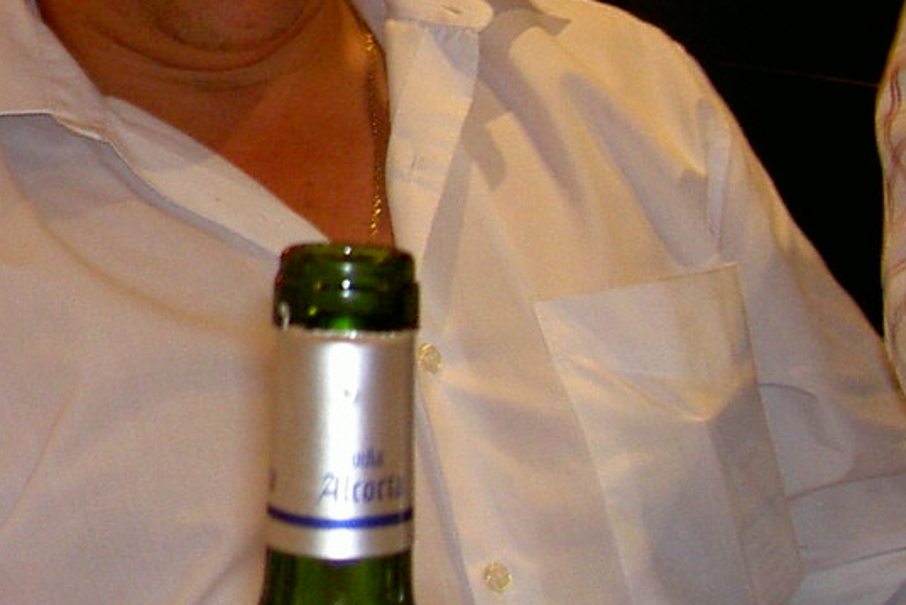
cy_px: -8
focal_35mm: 121
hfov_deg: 15.7
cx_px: -401
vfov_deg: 11.2
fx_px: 3047
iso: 100
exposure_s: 1/59.5
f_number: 2.8
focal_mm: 8
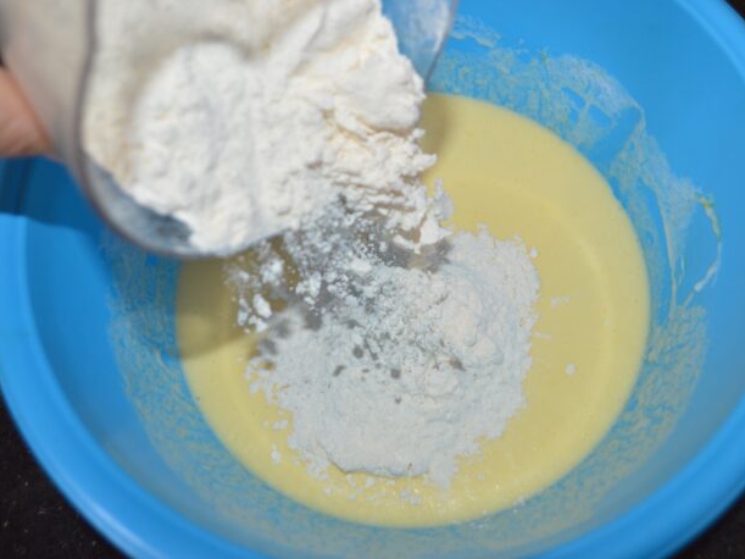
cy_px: 276
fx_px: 710
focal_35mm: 33
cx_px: 402
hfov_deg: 55.3
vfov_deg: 42.9
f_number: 3.8
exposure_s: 1/60
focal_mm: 20
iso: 400
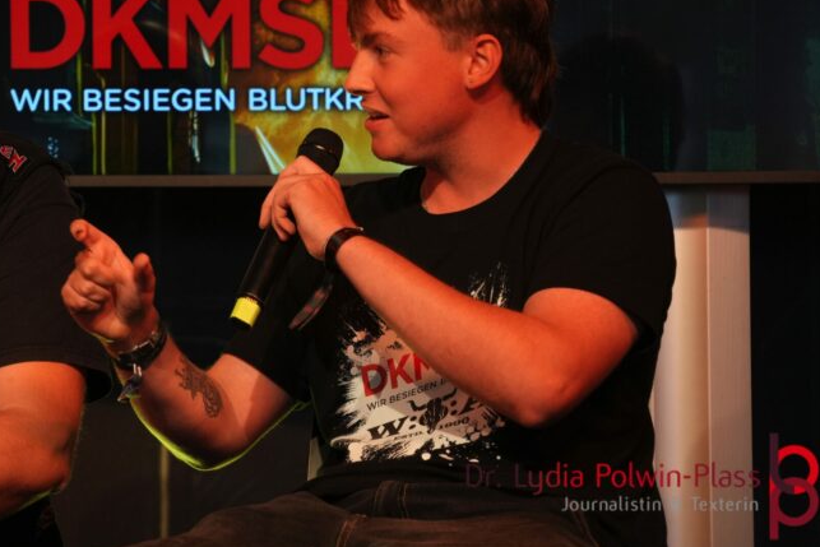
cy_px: 256
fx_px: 5057
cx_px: 397
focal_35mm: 222
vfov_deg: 6.2
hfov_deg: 9.3
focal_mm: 124
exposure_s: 1/200
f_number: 5.6
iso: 1250
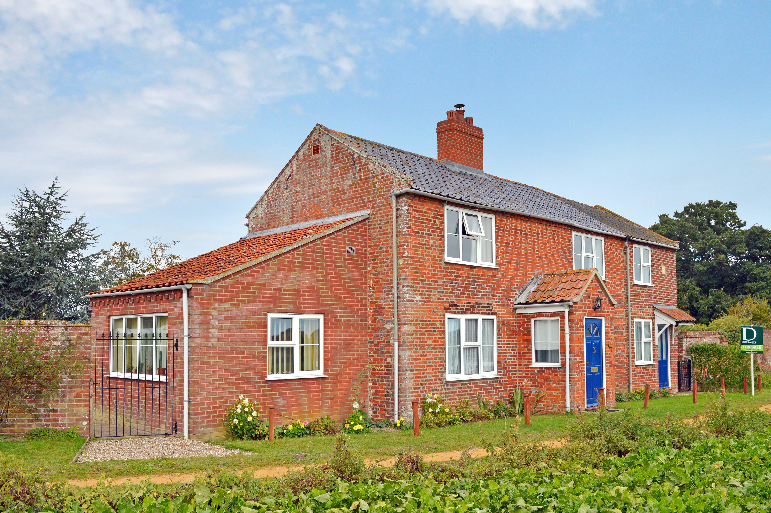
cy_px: 256
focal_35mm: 32
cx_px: 386
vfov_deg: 41.6
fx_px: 674
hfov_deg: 59.5
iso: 100
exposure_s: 1/200
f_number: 9
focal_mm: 21
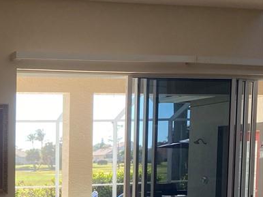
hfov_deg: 24.4
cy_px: 212
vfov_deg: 20.4
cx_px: -84
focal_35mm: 69
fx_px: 524
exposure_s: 1/157
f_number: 1.8
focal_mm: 4.25
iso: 32
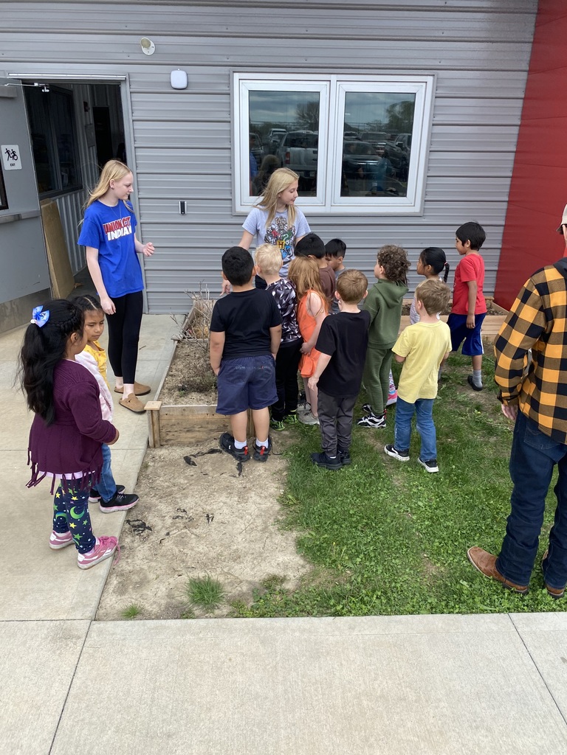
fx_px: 568
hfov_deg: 53.1
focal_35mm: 26
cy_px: 378
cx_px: 284
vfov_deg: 67.3
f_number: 1.8
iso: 32
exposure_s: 1/1135
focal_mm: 4.25
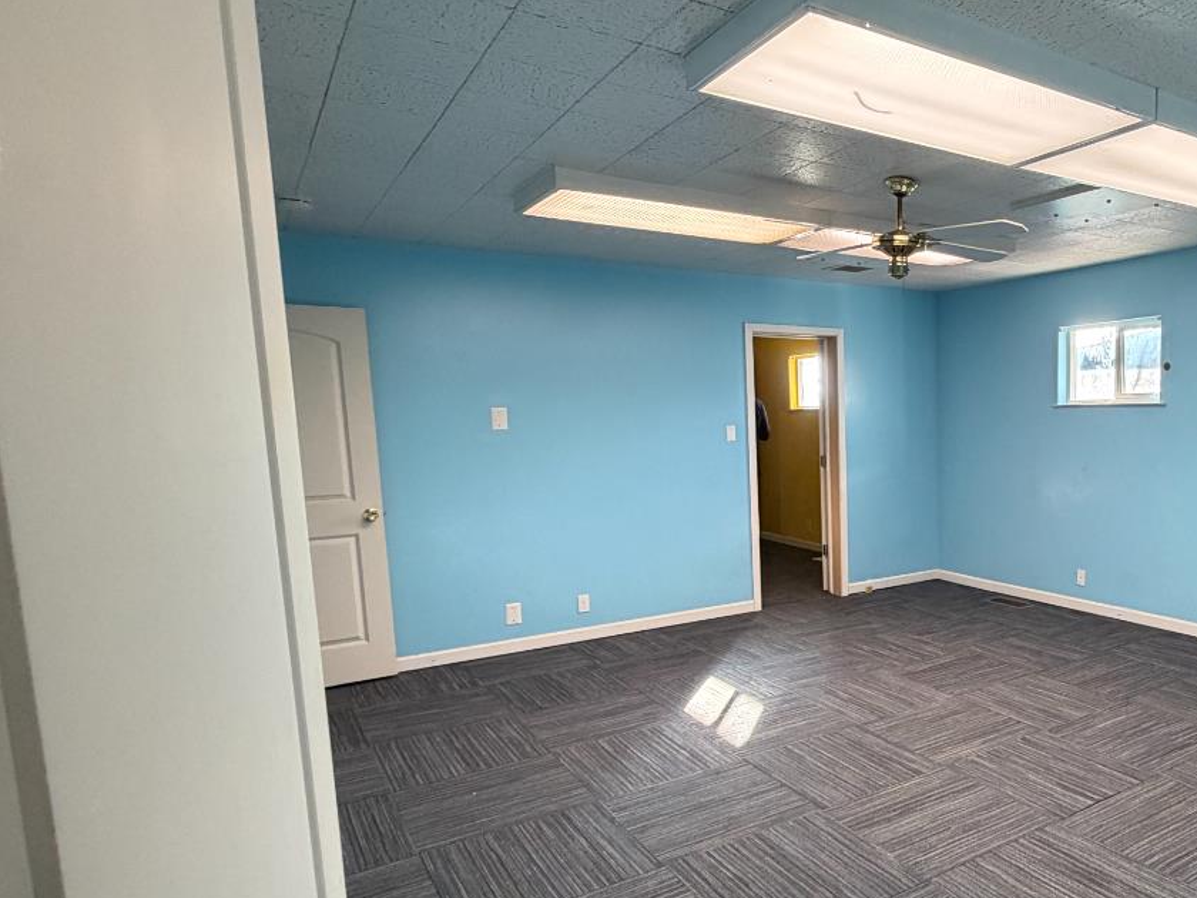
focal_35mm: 25
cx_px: 908
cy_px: 522
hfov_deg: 64.9
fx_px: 864
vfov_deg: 54.6
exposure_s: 1/60
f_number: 2.2
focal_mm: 2.22
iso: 250
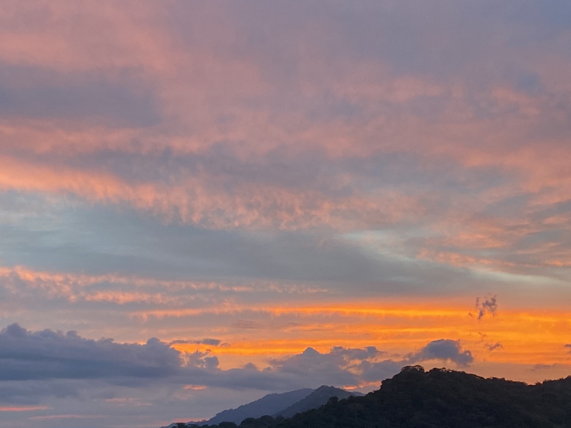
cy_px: 288
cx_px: 313
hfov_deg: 36.1
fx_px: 874
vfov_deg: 27.3
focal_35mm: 53
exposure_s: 1/40
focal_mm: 4.25
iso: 125
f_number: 1.8
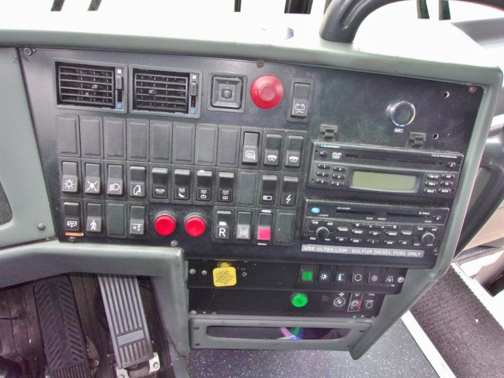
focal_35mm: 27
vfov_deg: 51.4
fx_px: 393
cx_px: 252
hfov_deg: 65.3
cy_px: 189
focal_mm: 4.9
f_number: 3
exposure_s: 1/34
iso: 200
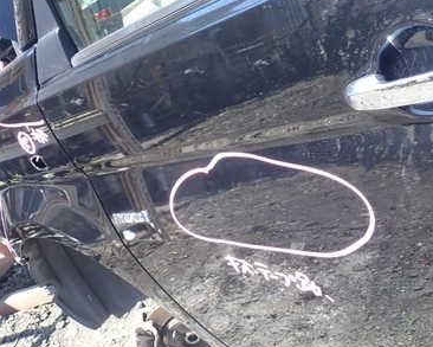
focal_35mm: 48
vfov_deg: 31.5
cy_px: 173
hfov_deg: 37.2
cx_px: 354
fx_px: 615
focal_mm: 5.4
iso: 100
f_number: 3.2
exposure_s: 1/125
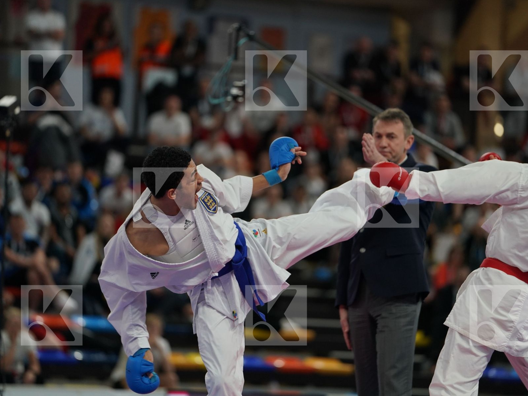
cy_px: 198
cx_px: 276
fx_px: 3310
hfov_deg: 9.1
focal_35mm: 217
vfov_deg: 6.8
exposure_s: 1/1000
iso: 1600
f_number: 2.8
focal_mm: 200
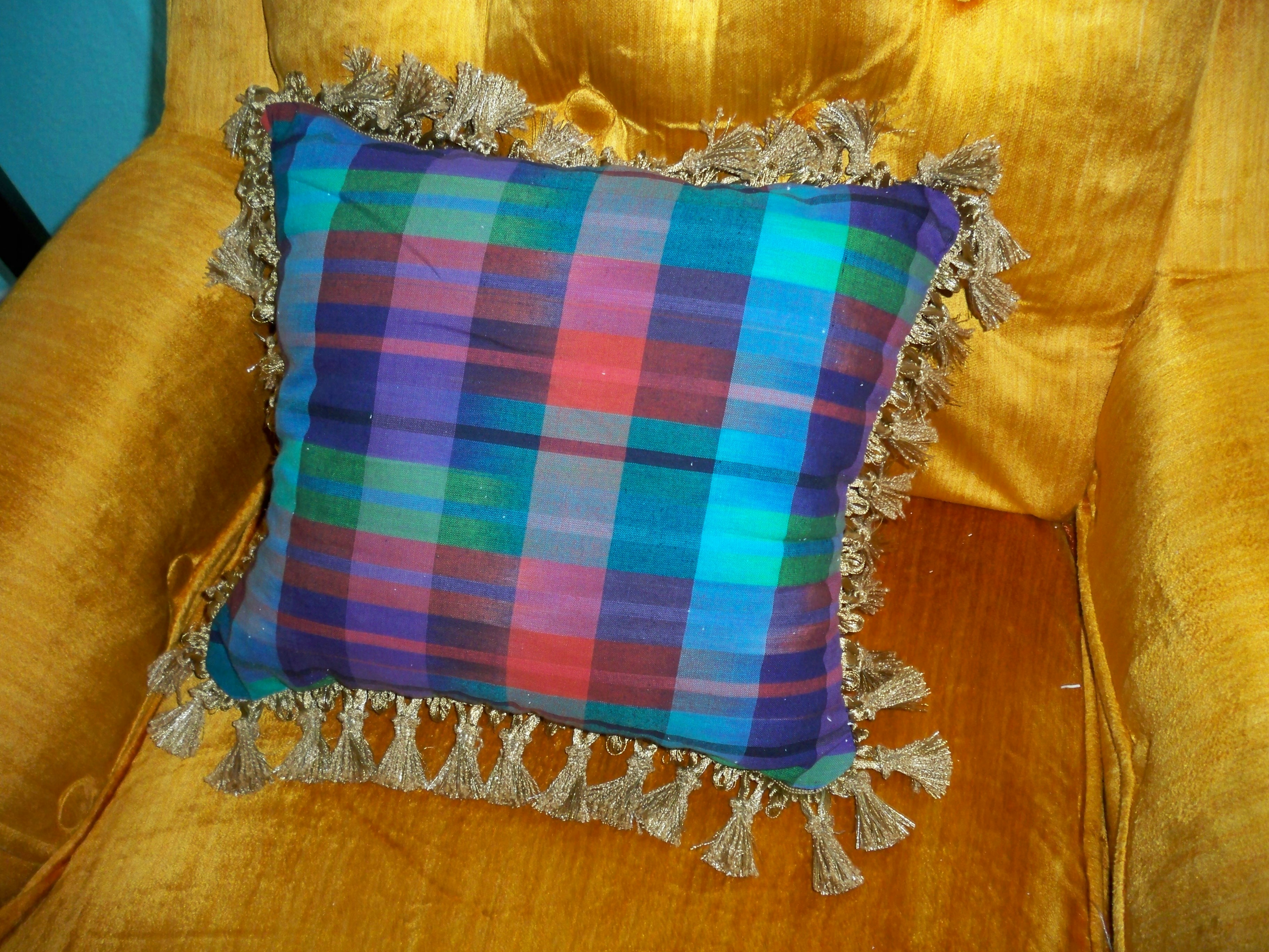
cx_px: 634
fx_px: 1283
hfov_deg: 52.6
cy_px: 476
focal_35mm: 35
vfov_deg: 40.7
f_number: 3.1
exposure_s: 1/30
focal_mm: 6.3
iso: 200
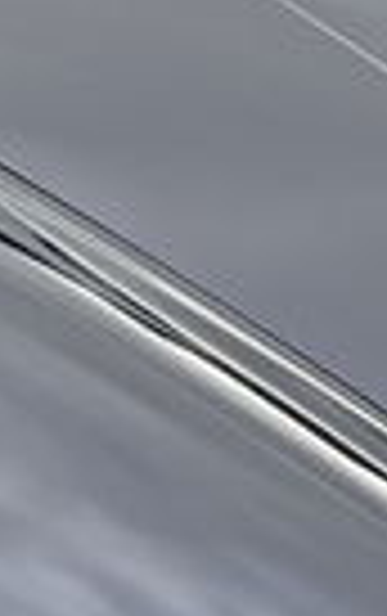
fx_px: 3465
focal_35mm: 206
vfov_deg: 10.2
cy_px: 270
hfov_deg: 6.4
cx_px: 351
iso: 50
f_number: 1.6
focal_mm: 5.1
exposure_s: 1/348
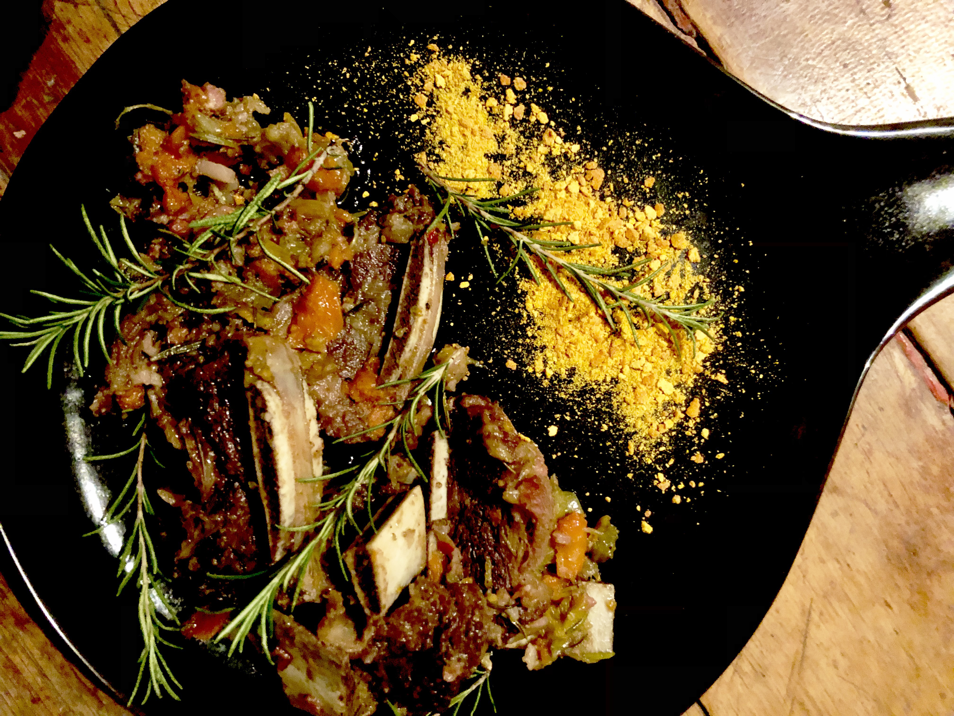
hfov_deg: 63.4
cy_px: 358
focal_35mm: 28
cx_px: 477
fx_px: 772
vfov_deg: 49.7
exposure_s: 1/4
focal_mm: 3.99
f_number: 1.8
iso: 250
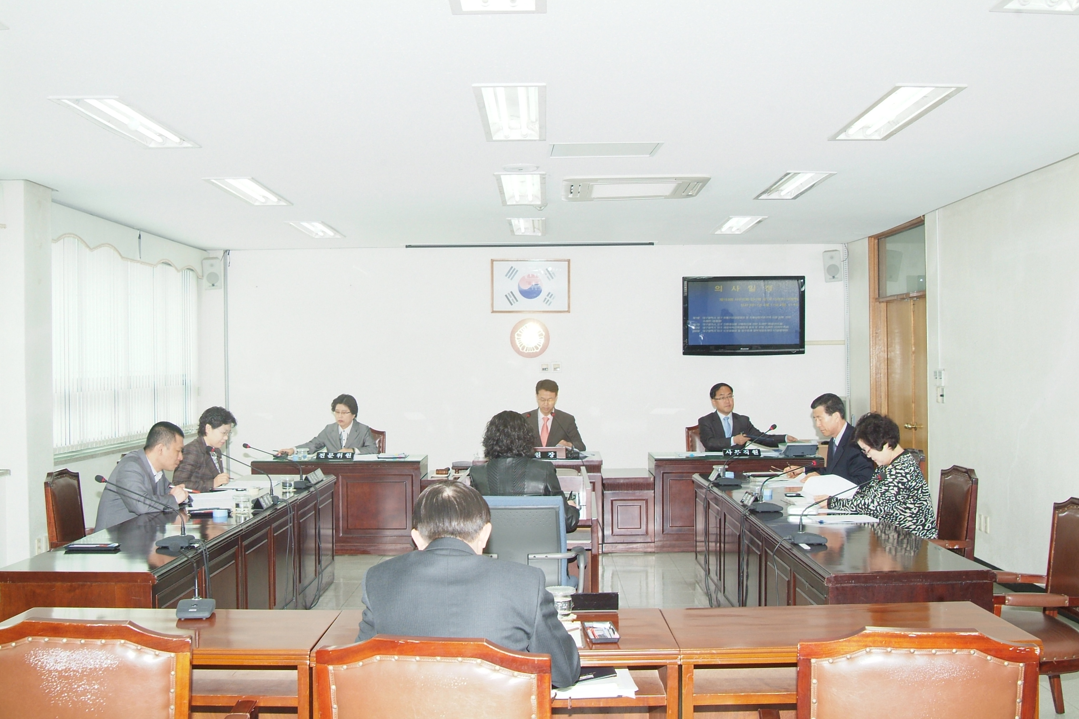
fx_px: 1169
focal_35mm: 39
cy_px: 360
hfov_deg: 49.6
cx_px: 540
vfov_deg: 34.2
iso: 800
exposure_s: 1/60
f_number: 6.7
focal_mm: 26
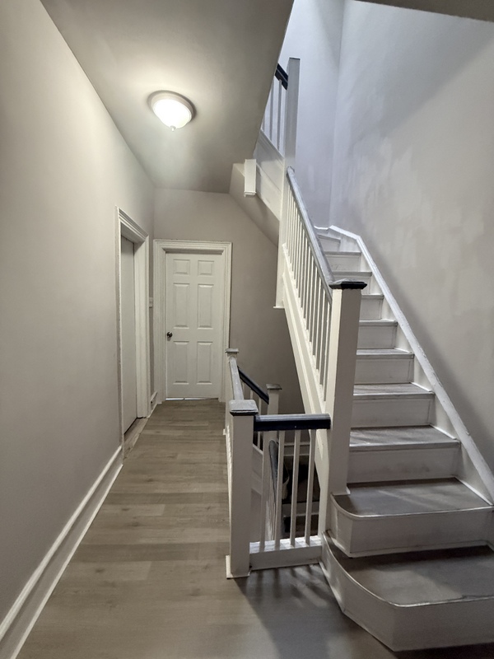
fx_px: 266
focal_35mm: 14
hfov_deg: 85.7
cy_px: 330
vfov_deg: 102.1
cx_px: 247
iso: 640
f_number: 2.2
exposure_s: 1/60
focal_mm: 2.22
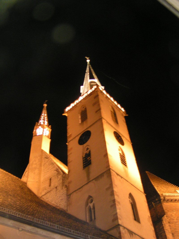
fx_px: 262
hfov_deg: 37.7
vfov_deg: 49.0
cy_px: 120
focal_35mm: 38
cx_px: 90
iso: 200
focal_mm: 5.8
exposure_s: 1
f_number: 2.8
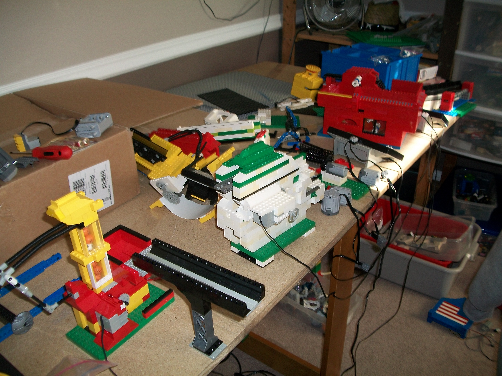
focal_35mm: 32
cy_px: 188
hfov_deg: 56.8
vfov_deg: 44.2
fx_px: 464
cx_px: 251
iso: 80
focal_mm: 5.7
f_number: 2.9
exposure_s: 1/30
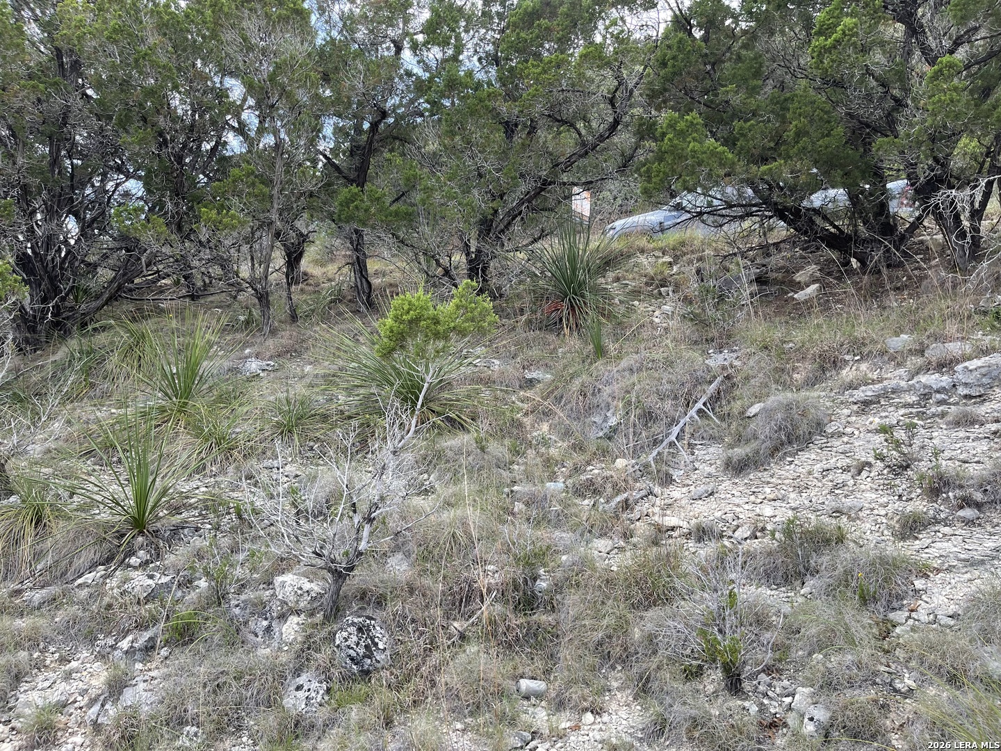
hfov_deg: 69.4
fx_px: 723
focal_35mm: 25
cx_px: 500
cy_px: 376
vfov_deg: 54.9
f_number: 1.6
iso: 32
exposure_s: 1/561
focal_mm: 5.1
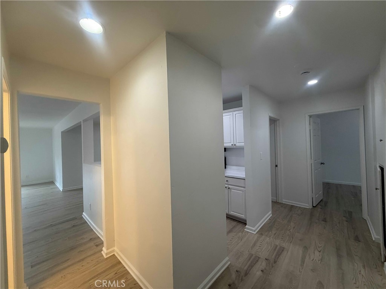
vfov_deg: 85.7
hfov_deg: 102.1
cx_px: 193
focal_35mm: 14
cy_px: 144
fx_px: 156
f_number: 2.2
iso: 200
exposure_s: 1/120
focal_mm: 2.22
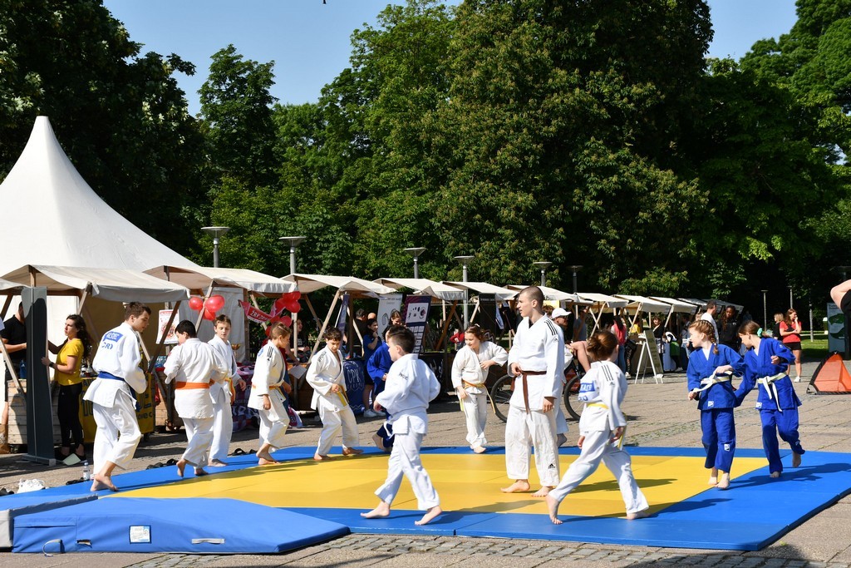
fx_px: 1489
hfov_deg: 31.9
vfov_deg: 21.6
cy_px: 284
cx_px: 426
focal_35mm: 63
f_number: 10
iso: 100
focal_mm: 42
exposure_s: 1/250
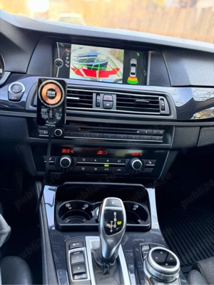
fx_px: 214
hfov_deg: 53.1
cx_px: 107
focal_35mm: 26
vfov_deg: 67.3
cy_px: 142
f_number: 1.6
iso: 160
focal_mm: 5.96
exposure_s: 1/60
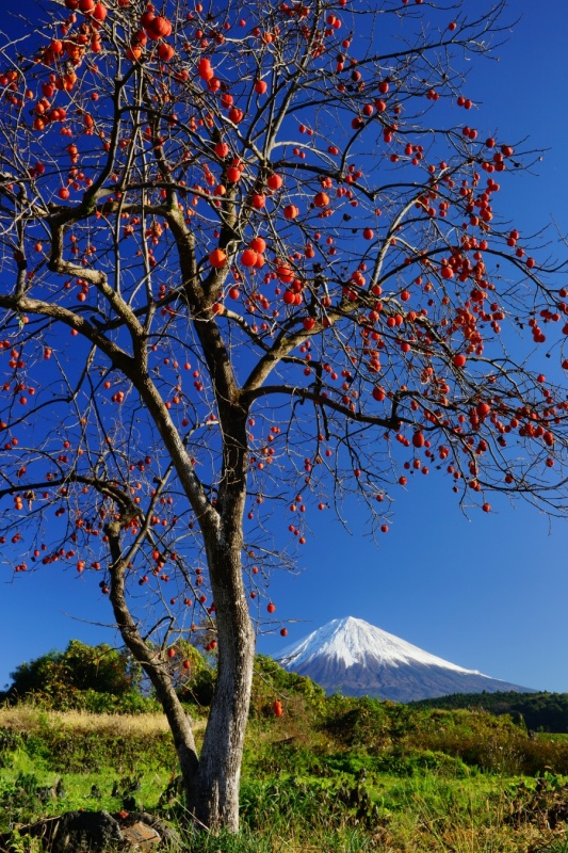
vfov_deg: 54.4
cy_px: 426
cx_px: 284
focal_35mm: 35
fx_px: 829
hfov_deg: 37.8
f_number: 16
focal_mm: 35
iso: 100
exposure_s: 1/20
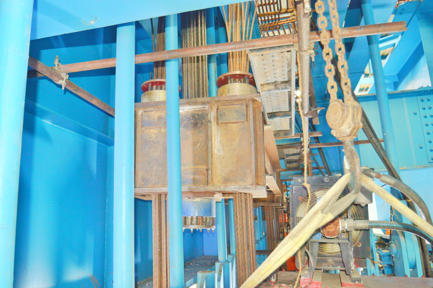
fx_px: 324
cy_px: 144
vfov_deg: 47.8
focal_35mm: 27
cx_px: 216
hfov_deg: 67.4
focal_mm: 18
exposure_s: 1/60
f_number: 4.2
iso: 800
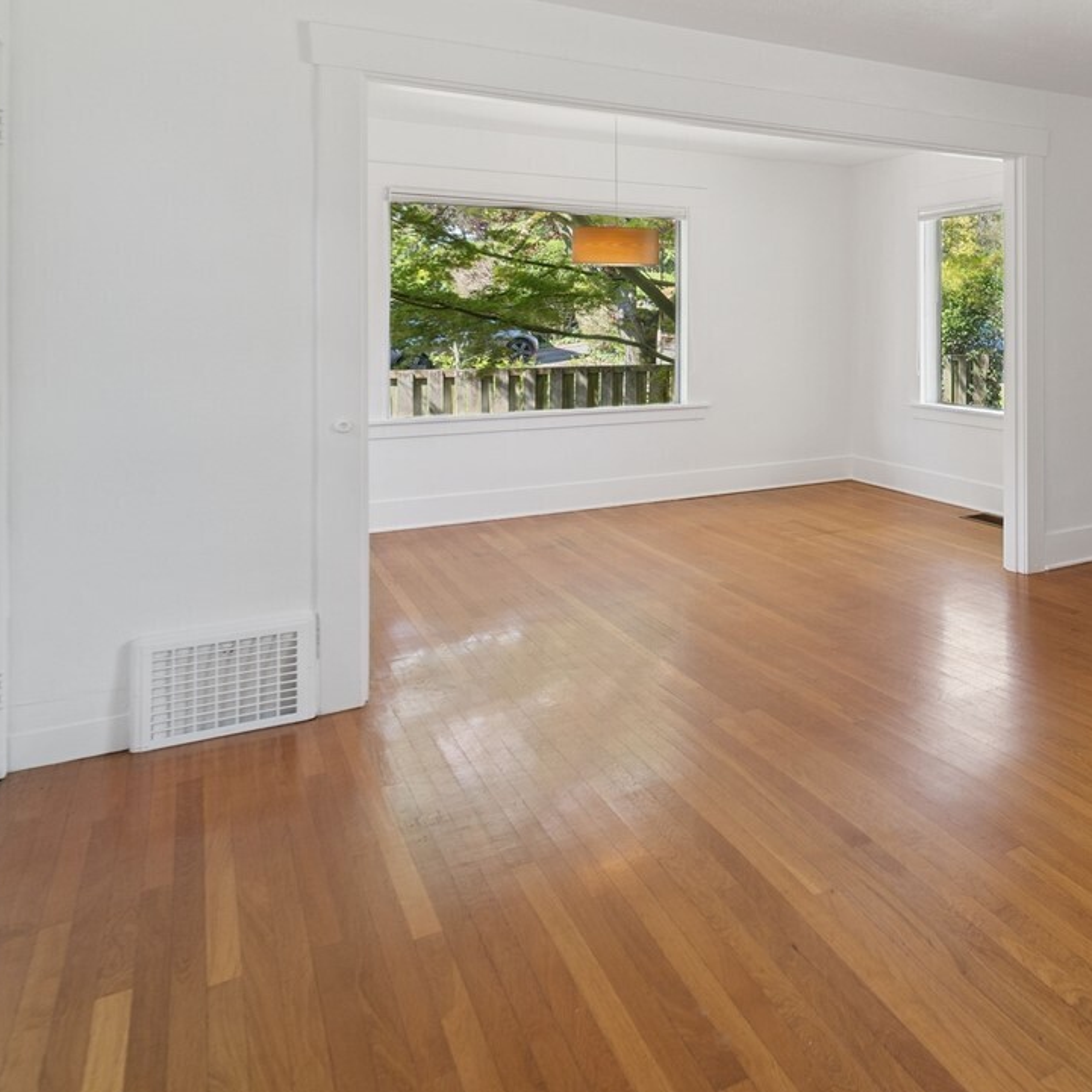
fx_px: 999
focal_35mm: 28
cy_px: 323
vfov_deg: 55.5
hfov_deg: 44.3
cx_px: 1193
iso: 200
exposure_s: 1/60
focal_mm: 14
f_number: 8
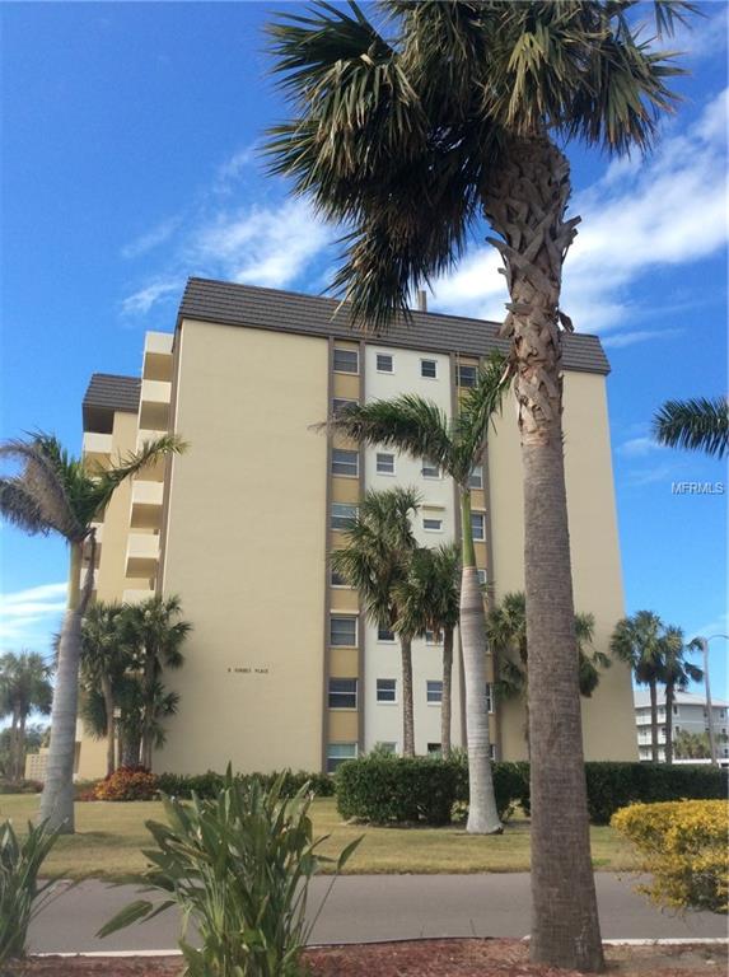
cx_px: 364
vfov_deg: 56.9
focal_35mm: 32
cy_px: 488
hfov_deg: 44.0
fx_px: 902
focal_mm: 3.3
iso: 32
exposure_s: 1/894
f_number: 2.4
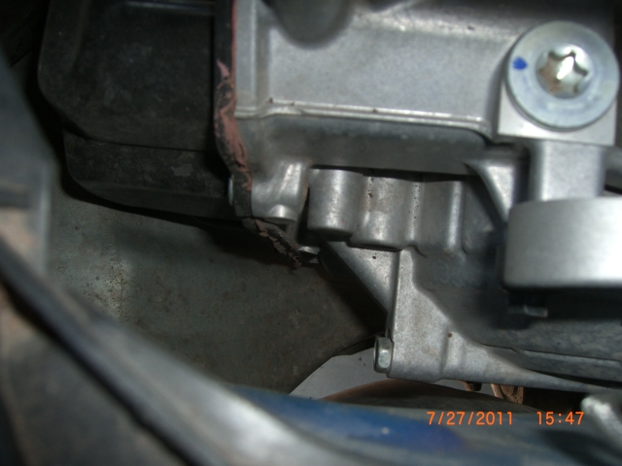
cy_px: 233
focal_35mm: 38
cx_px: 311
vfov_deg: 37.7
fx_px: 683
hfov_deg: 49.0
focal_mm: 7.9
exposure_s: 1/30
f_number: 4
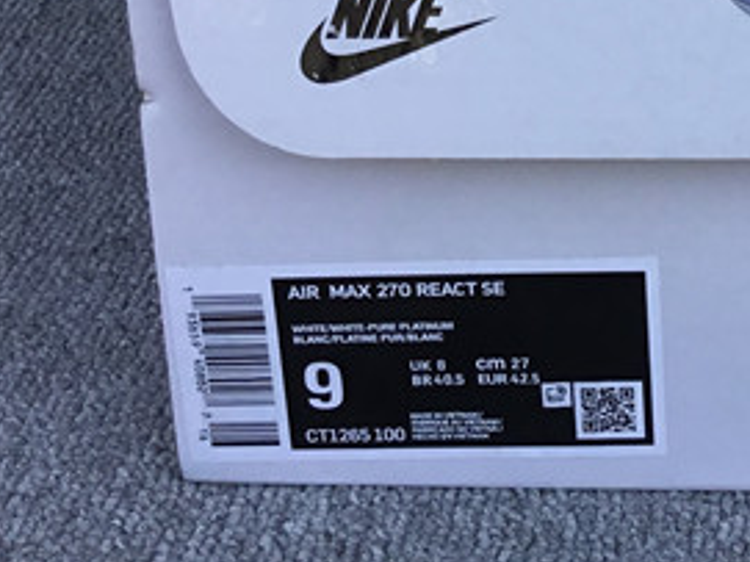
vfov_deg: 13.6
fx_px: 2231
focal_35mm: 103
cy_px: -259
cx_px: 825
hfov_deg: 18.4
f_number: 2.4
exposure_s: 1/418
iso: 25
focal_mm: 3.3
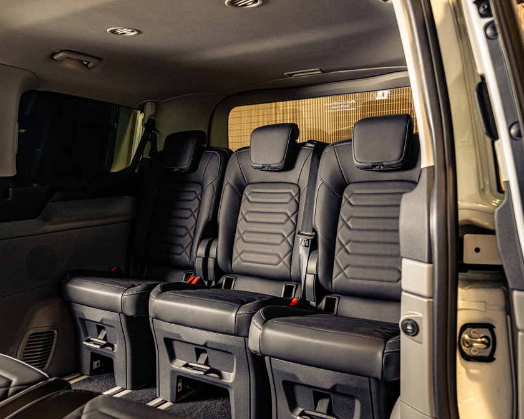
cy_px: 210
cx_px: 212
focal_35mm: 32
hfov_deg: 55.3
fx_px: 496
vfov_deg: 45.8
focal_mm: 28
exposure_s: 1/200
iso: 1600
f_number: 5
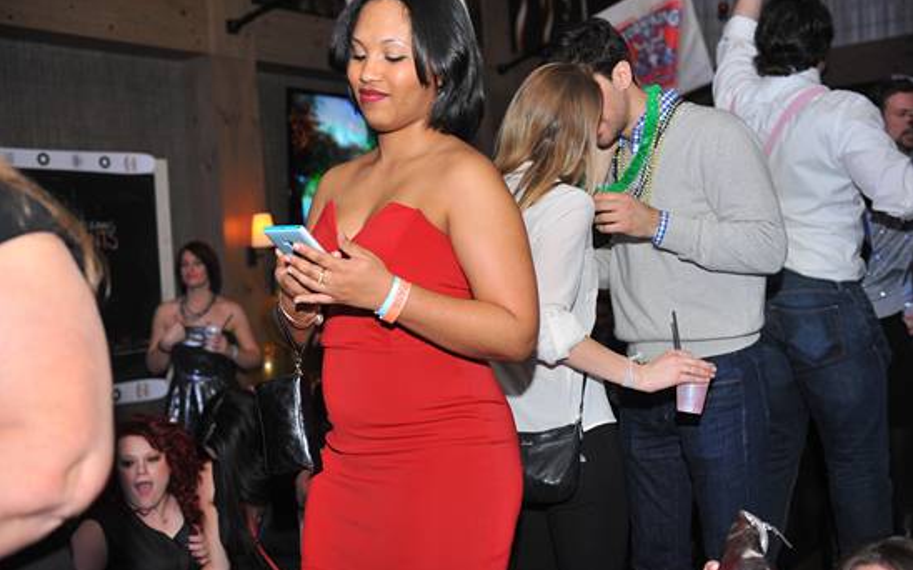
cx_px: 456
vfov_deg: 28.6
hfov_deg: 44.4
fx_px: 1119
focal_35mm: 45
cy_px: 273
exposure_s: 1/100
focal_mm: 44
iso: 1250
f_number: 3.5
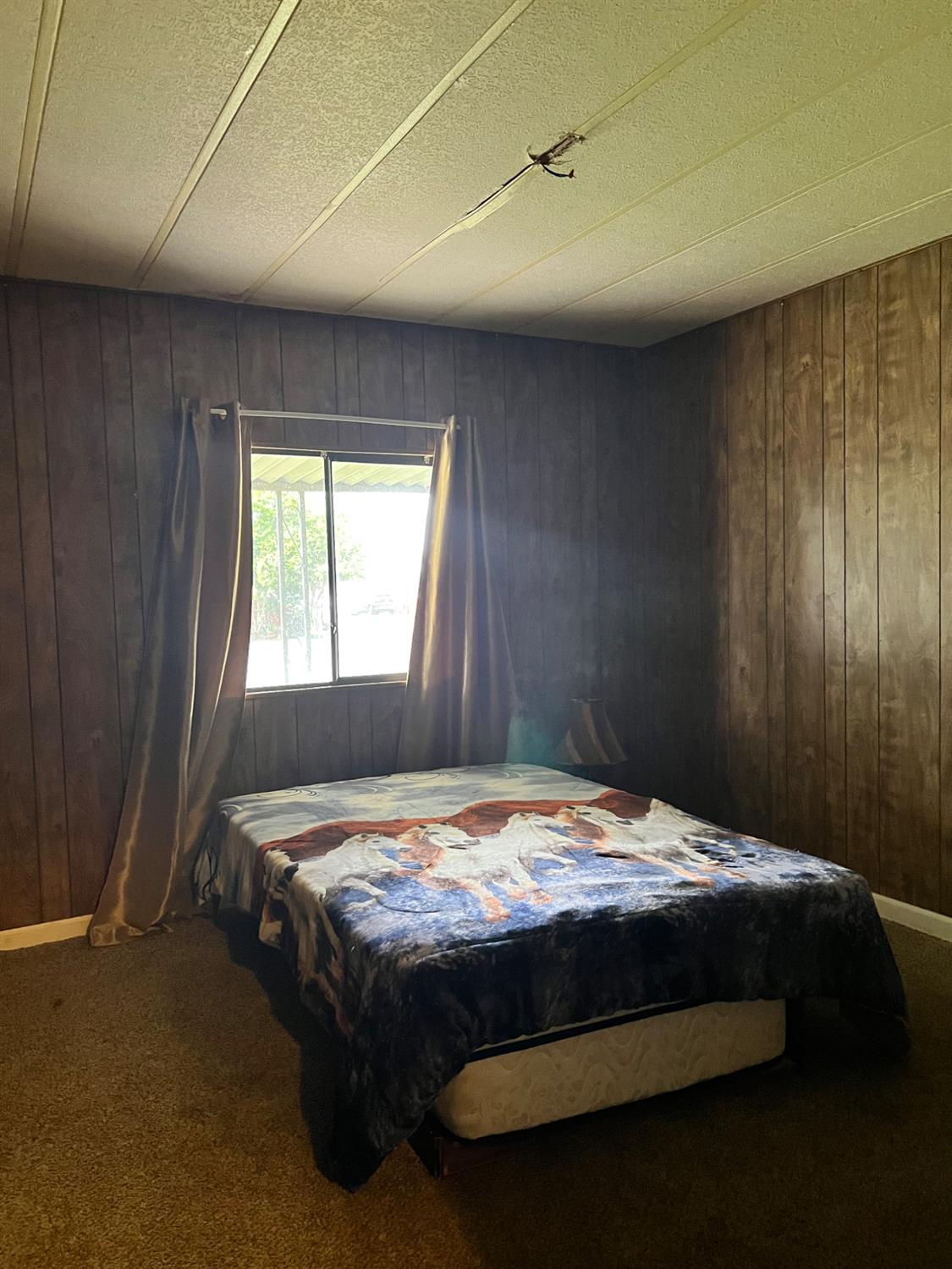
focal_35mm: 26
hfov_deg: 53.1
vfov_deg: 67.3
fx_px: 953
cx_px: 476
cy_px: 634
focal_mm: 5.7
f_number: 1.5
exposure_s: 1/40
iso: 500
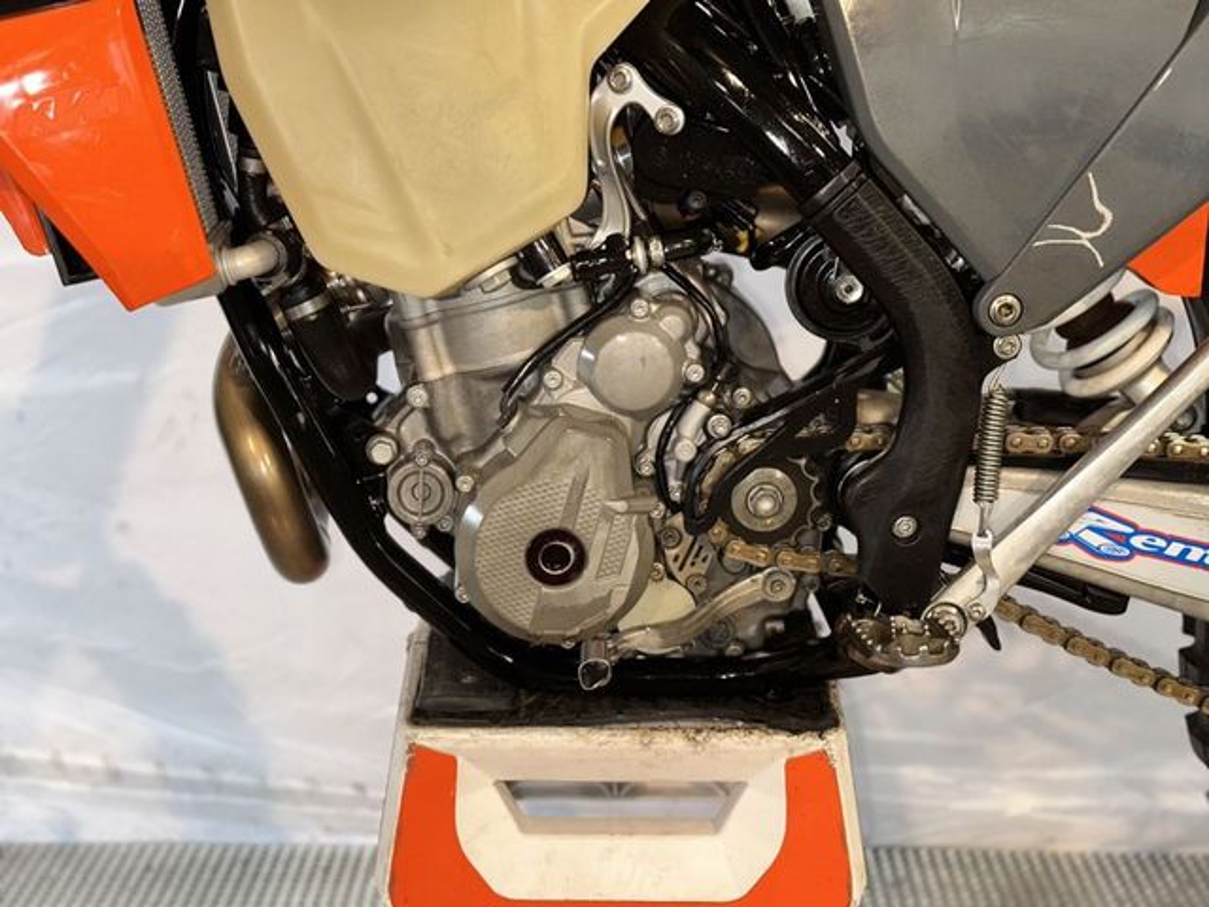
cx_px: 604
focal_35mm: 48
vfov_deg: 30.3
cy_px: 454
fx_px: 1676
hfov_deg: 39.7
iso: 64
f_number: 1.78
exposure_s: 1/28
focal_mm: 6.86
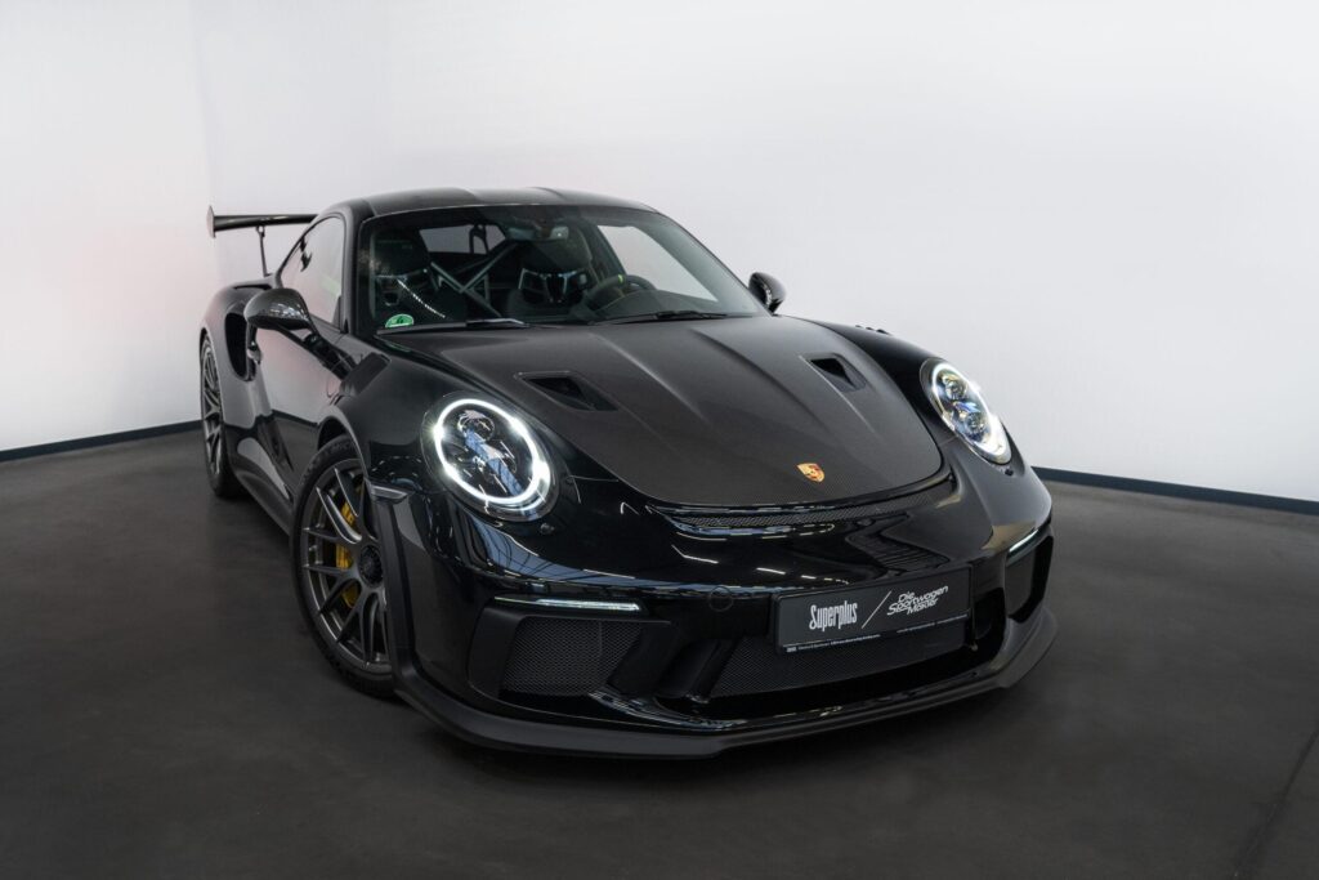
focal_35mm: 35
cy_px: 440
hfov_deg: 54.4
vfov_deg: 37.9
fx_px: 1282
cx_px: 660
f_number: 5.6
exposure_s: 1/40
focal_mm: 35
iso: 1600
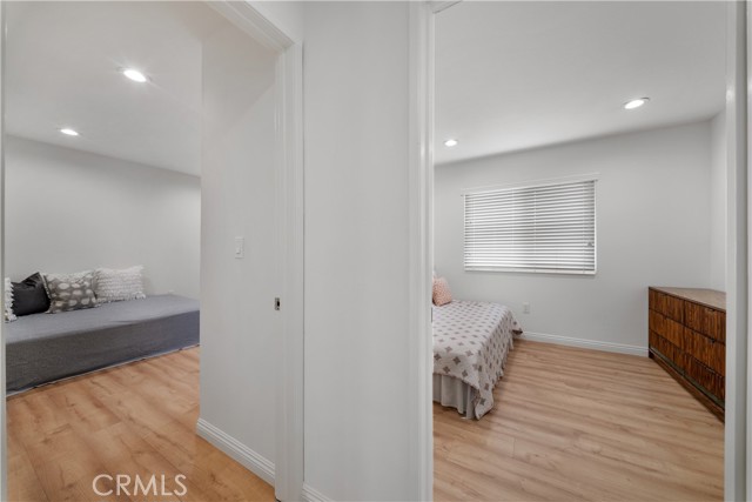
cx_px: 376
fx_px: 251
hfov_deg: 112.6
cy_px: 251
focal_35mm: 12
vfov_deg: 90.0
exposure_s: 1/1.25
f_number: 8
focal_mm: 12
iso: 80
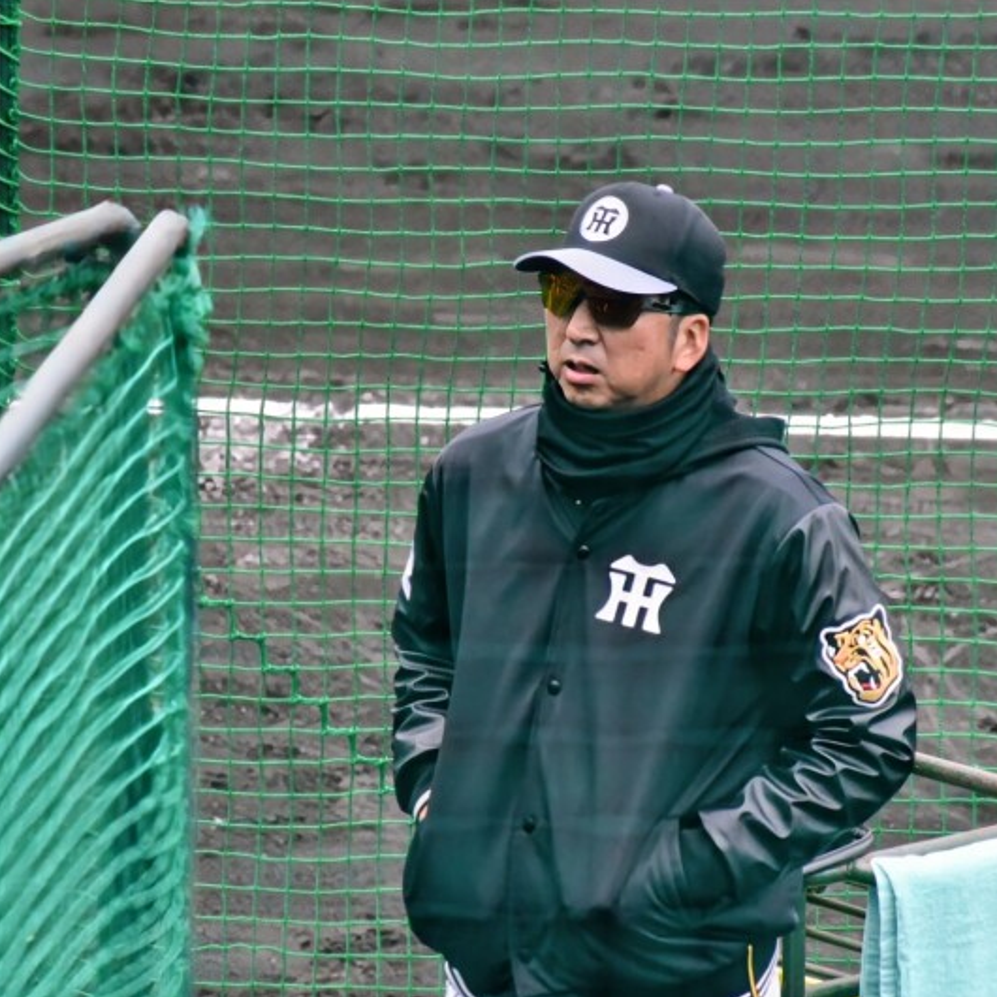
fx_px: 16716
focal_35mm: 513
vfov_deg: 3.4
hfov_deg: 3.4
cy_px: 499
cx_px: 442
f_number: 6.3
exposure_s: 1/4000
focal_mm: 400
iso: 7200
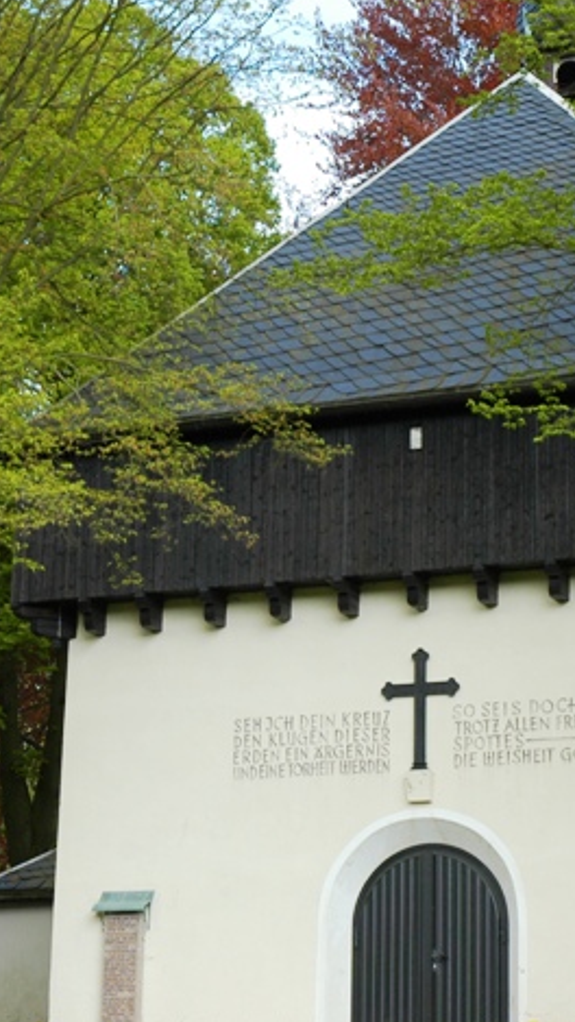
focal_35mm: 91
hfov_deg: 13.3
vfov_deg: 23.4
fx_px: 2465
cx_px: 272
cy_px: 562
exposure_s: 1/160
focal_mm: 34
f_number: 5.6
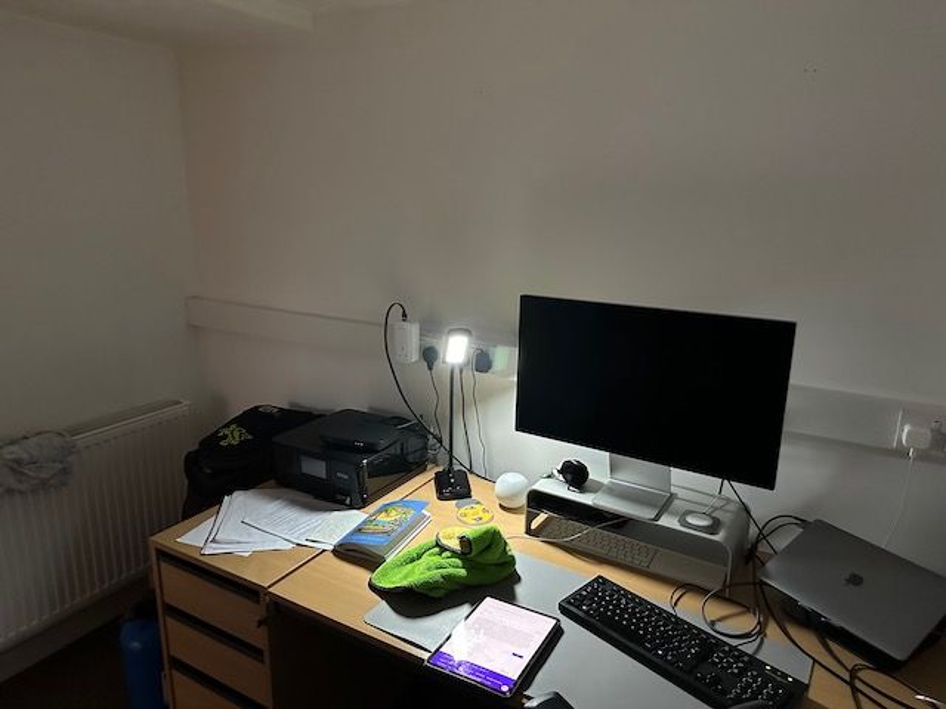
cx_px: 473
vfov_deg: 56.8
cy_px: 354
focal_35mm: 24
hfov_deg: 71.6
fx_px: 656
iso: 1000
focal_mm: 6.86
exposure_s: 1/40
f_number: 1.78
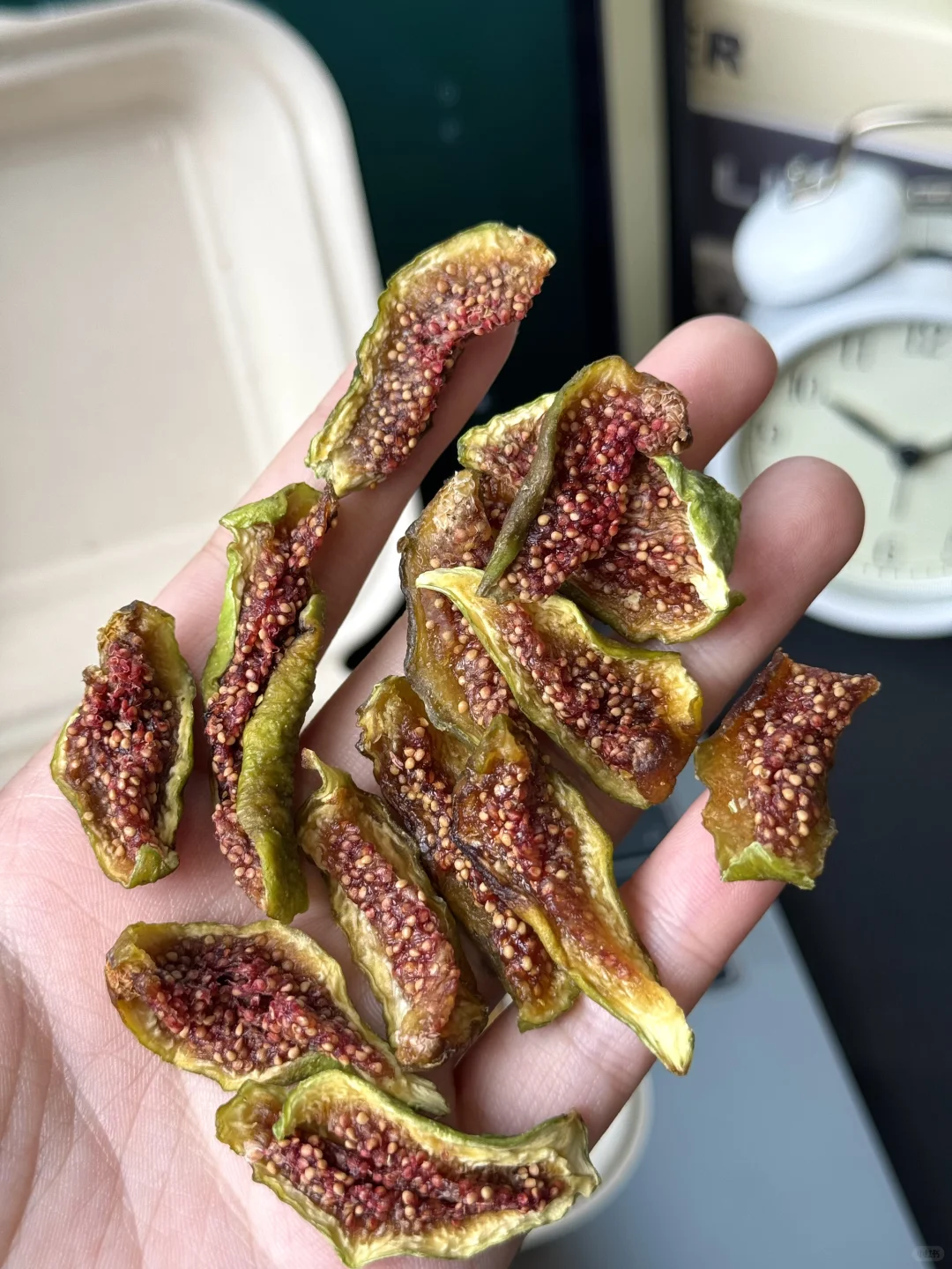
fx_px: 1760
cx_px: 476
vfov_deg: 39.7
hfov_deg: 30.3
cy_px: 634
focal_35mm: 48
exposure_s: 1/121
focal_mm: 6.76
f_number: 1.78
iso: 50
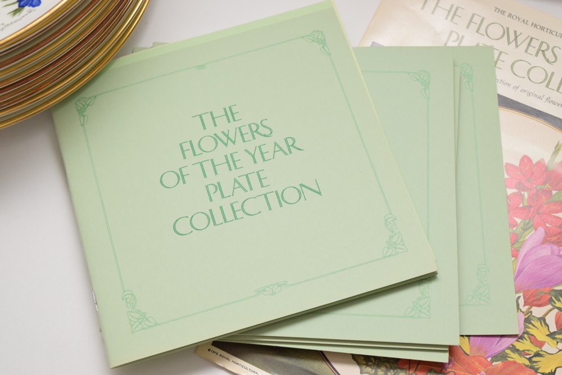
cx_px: 281
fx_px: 984
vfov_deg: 21.6
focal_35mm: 63
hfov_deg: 31.9
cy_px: 188
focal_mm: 42
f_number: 5.6
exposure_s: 1/200
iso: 800
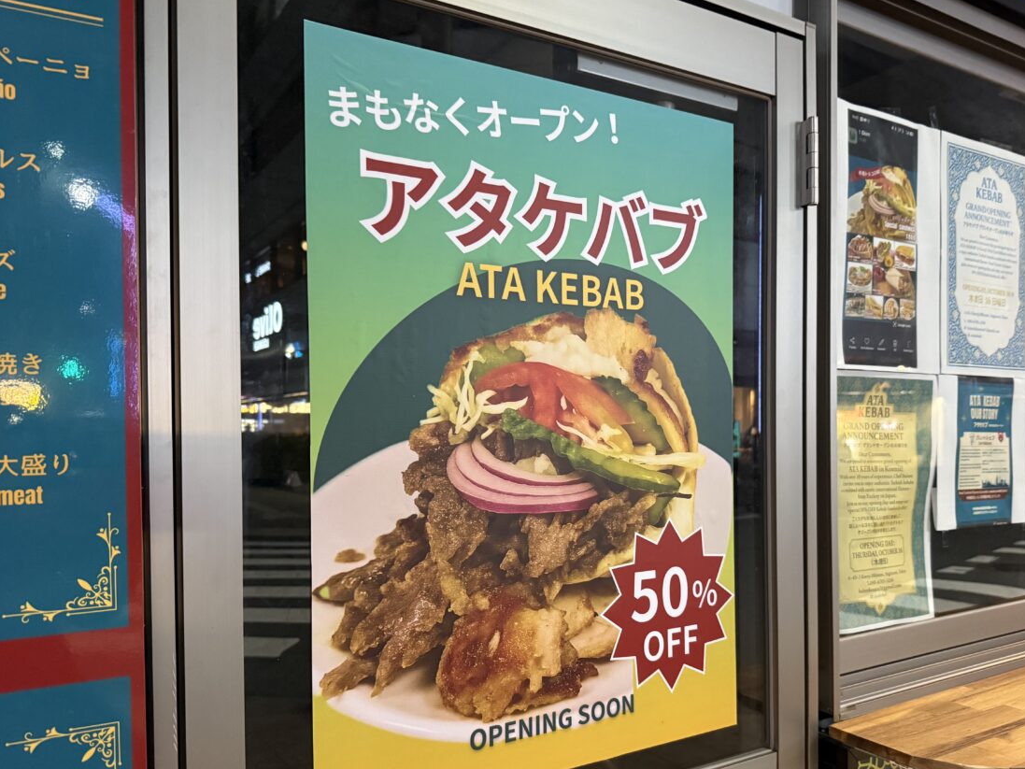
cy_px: 440
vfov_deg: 49.6
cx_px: 552
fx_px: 829
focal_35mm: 28
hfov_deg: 63.4
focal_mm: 6.76
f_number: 1.78
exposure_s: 1/50
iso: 800
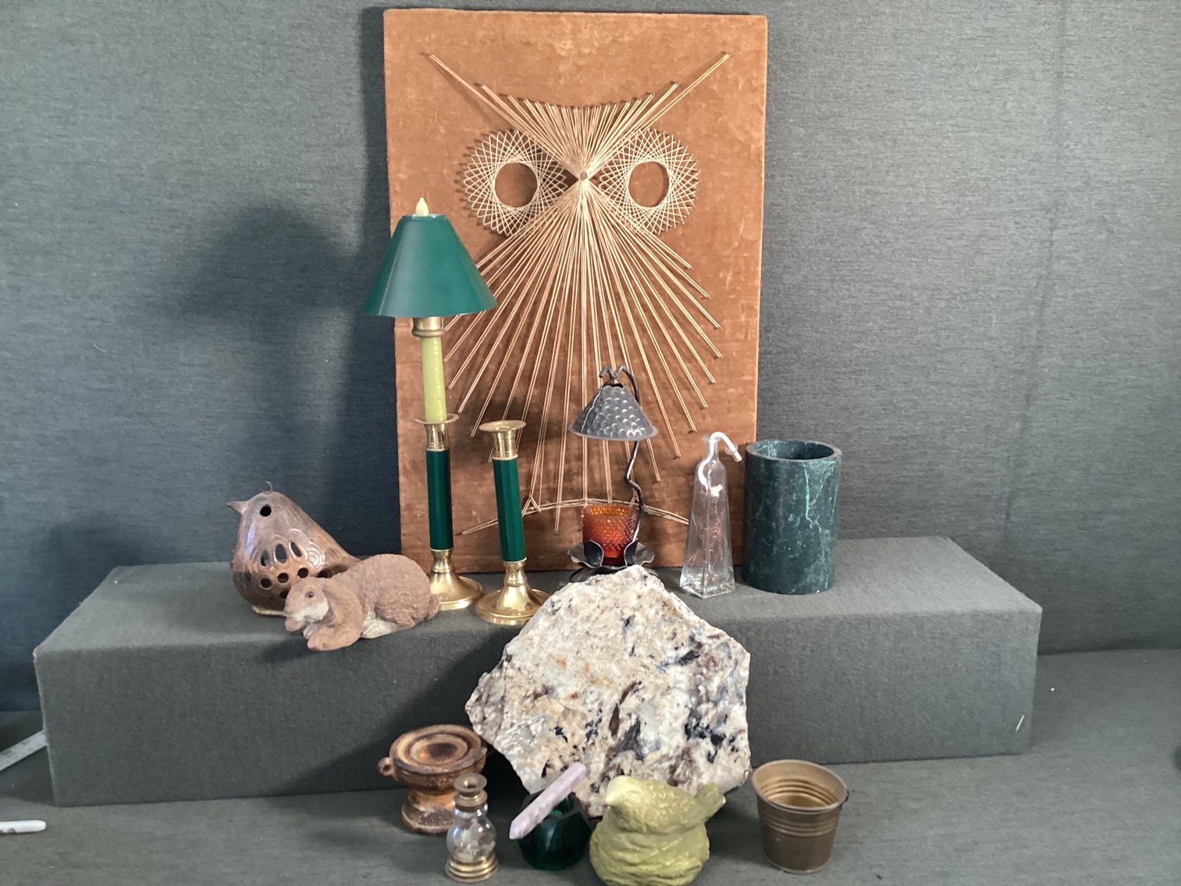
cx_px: 590
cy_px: 443
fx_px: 1058
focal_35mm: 31
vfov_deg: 45.4
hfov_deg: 58.3
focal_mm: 3.3
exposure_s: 1/50
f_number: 2.4
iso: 250
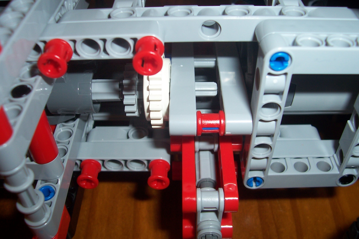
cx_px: 180
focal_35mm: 34
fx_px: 339
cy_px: 120
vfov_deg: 38.9
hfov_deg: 55.8
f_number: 2.7
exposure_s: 1/60
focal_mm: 5.6
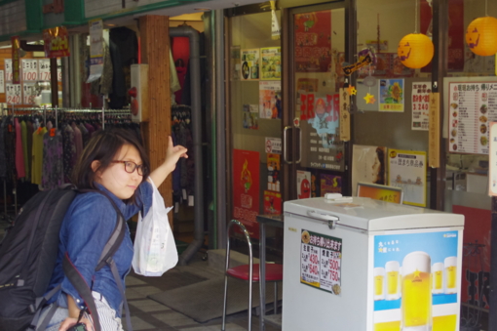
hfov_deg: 27.7
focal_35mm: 73
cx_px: 276
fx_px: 1007
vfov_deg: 18.6
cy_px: 219
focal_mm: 30.63
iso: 400
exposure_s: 1/180
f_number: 4
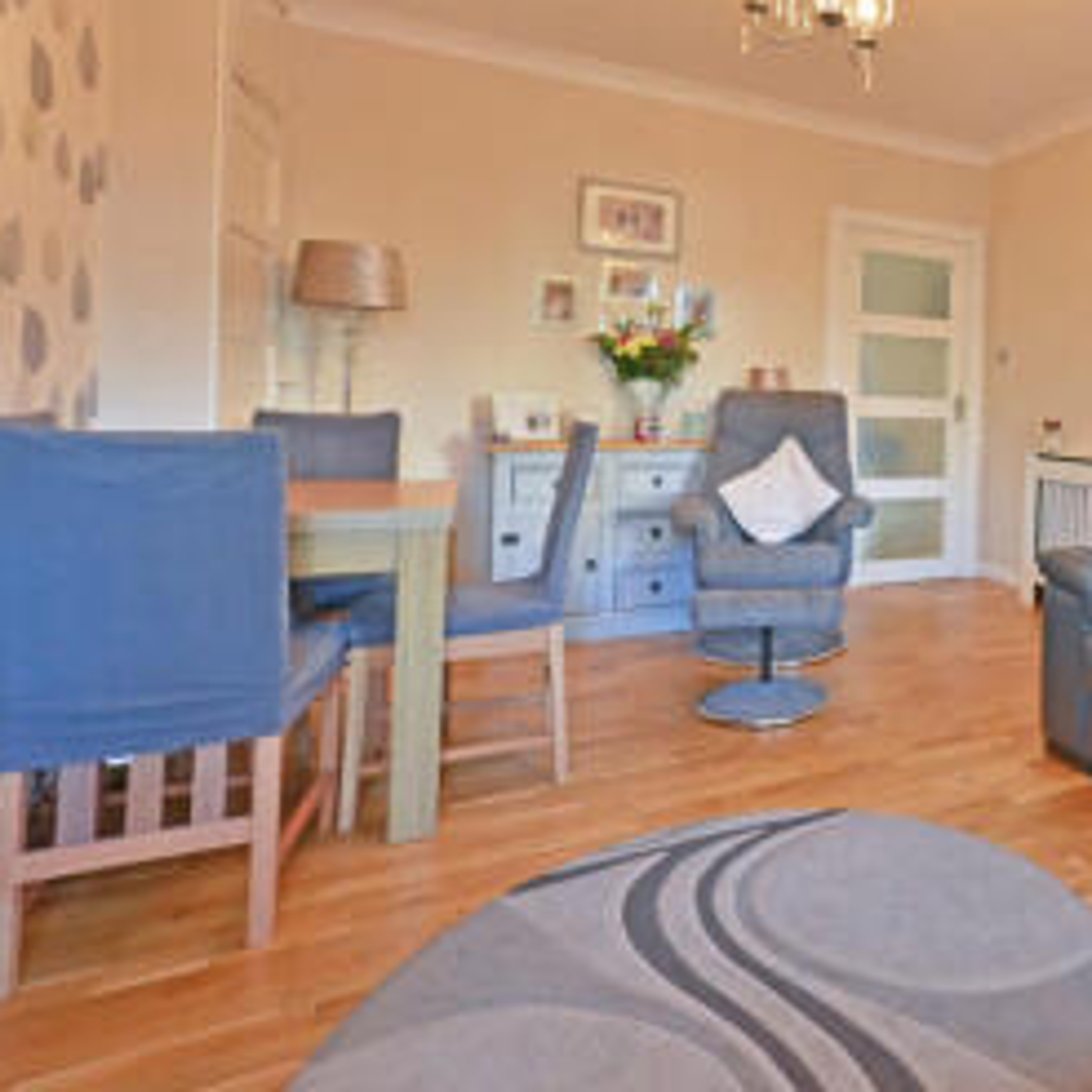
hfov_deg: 57.8
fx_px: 821
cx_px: 981
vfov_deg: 66.3
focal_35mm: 23
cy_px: 411
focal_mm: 14
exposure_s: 1/30
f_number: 13
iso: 2500
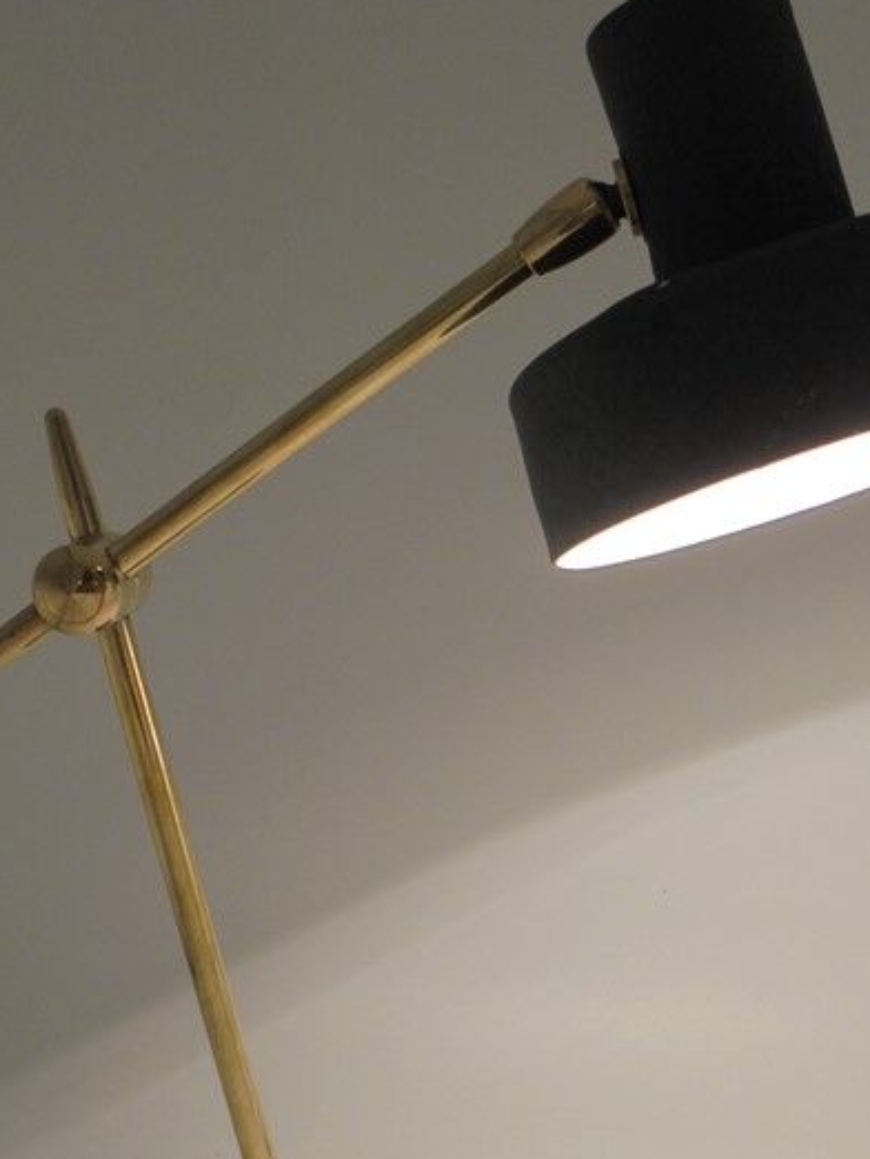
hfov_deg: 28.9
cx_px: 585
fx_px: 1674
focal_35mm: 50
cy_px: 788
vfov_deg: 37.7
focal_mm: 5.3
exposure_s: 1/30
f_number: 3.7
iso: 100
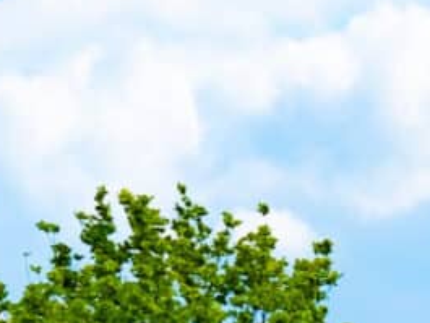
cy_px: 860
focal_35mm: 698
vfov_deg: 2.1
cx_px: 1535
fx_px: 8674
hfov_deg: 2.8
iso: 160
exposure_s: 1/400
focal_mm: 62.4
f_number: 5.3
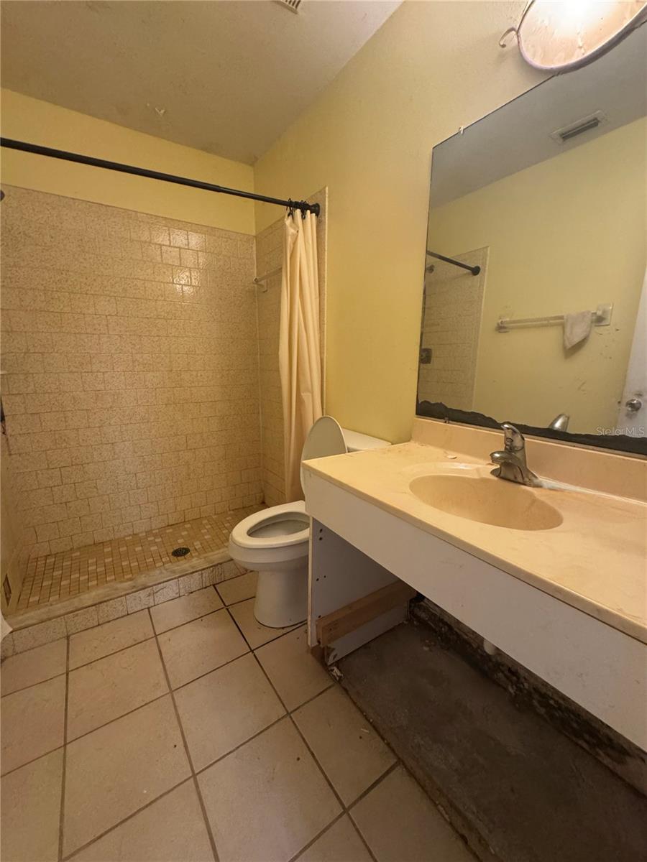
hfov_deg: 85.7
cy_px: 431
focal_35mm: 14
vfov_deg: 102.1
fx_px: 349
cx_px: 324
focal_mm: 2.22
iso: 640
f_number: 2.2
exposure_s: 1/60
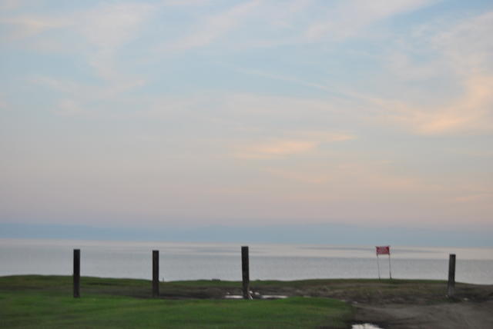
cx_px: 246
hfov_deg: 29.8
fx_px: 925
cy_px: 164
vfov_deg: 20.2
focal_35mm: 68
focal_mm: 45
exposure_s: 1/100
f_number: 5.3
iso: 200
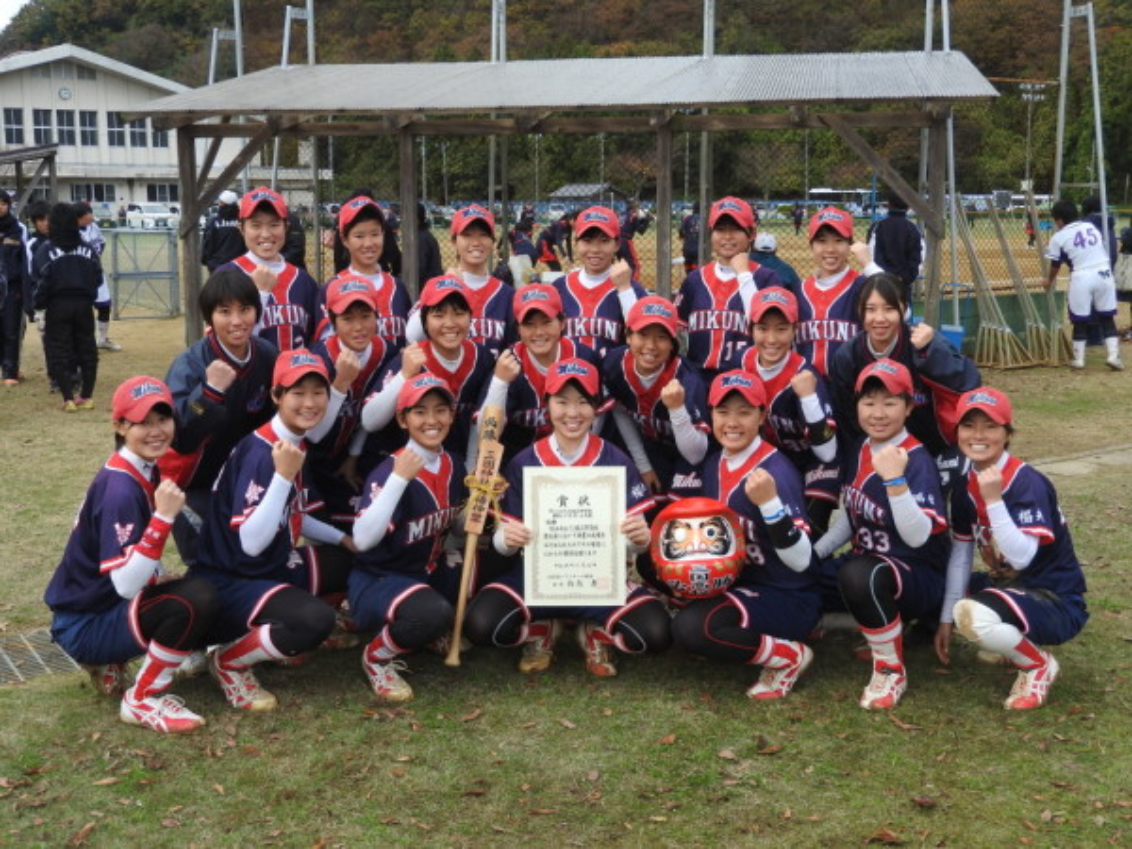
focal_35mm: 40
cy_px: 424
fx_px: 1308
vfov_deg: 36.0
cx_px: 566
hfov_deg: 46.8
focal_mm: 7.2
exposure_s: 1/160
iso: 100
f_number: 3.8
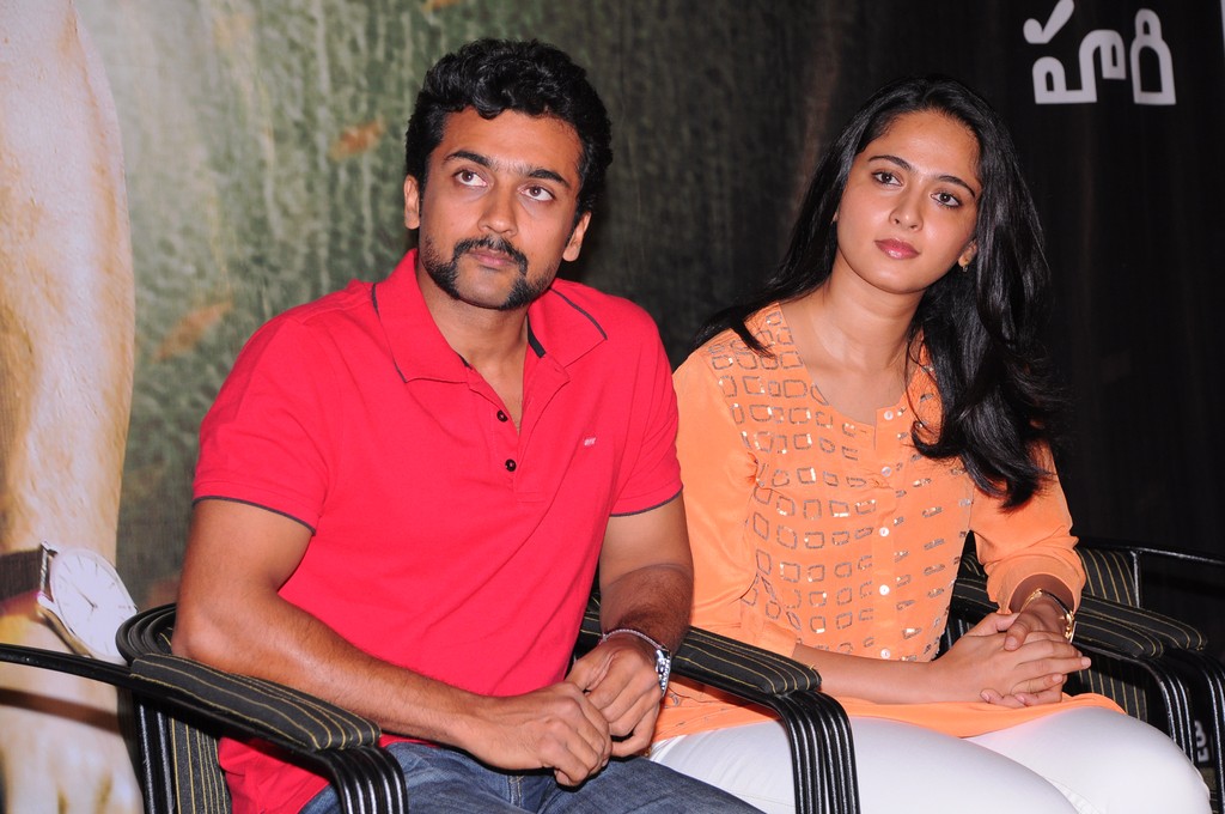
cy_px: 407
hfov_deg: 18.2
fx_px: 3823
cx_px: 612
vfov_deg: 12.1
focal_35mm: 112
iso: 500
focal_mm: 75
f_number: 5.3
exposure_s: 1/125
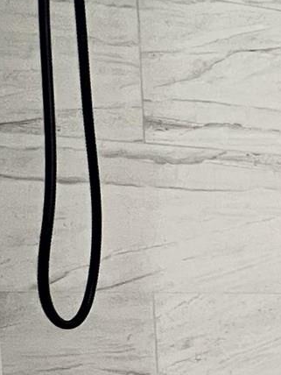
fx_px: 758
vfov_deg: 26.4
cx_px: 671
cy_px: 368
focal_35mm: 70
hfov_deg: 14.3
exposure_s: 1/60
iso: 400
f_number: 1.8
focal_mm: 1.57
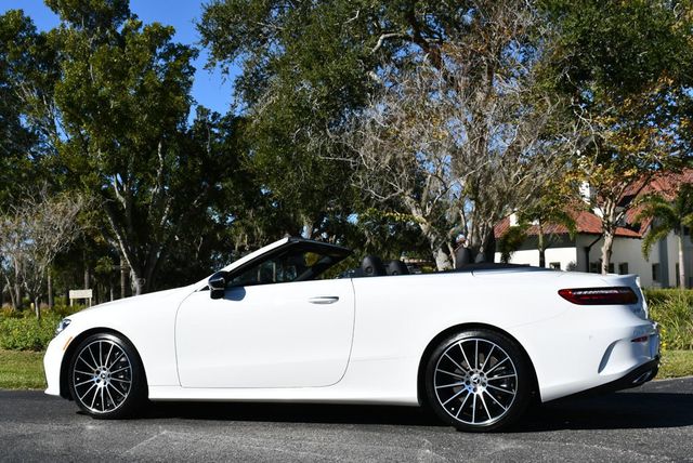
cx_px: 346
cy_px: 232
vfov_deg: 28.1
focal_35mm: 48
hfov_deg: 41.1
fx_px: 925
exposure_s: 1/320
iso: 100
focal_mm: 24
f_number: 9
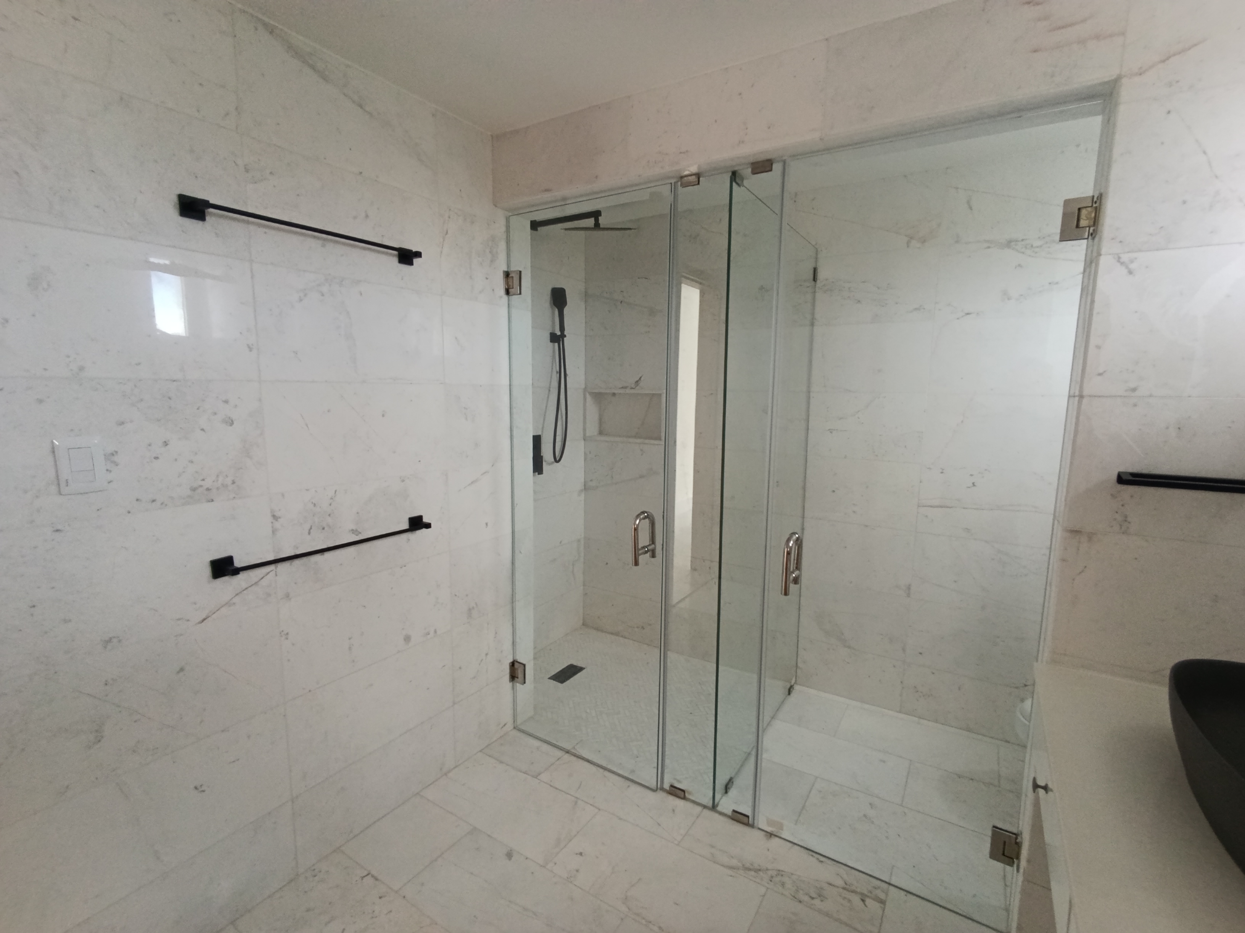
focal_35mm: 16
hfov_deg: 94.5
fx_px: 575
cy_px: 466
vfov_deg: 78.1
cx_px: 622
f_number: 2.2
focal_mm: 1.65
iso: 200
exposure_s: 1/50
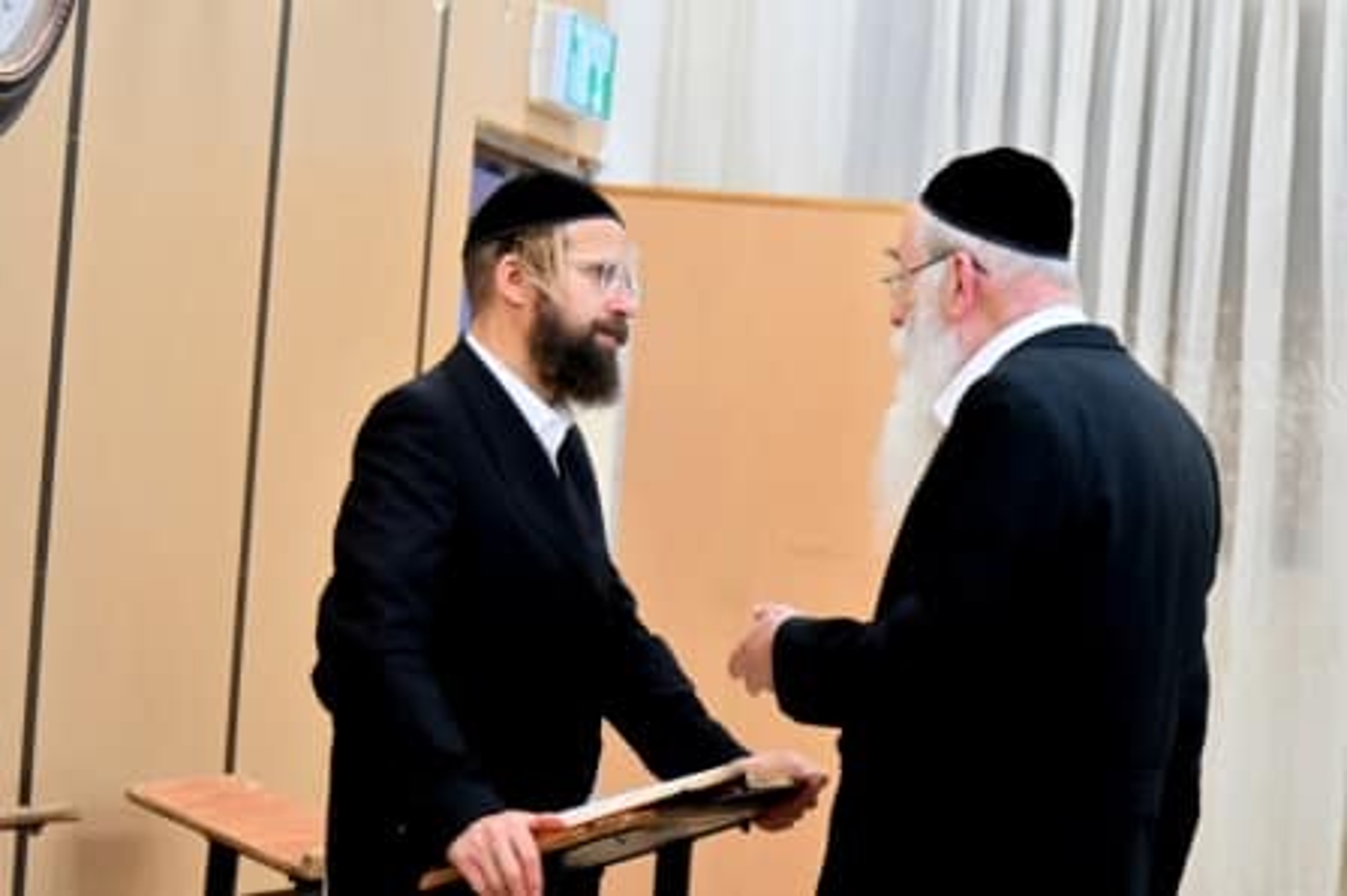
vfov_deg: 10.6
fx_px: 4823
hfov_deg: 15.9
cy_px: 448
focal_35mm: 129
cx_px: 674
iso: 1000
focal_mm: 86
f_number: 4
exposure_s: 1/320
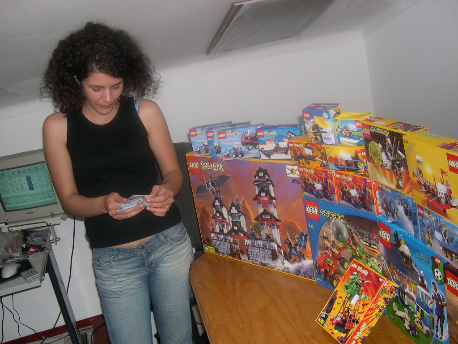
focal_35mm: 38
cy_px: 172
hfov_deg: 49.0
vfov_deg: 37.7
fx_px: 503
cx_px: 229
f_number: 2.8
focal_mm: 8
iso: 100
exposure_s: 1/60
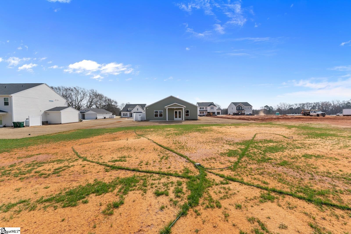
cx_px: 176
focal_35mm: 14
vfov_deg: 81.2
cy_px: 117
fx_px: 136
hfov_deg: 104.3
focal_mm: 14
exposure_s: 1/3200
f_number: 6.3
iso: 400
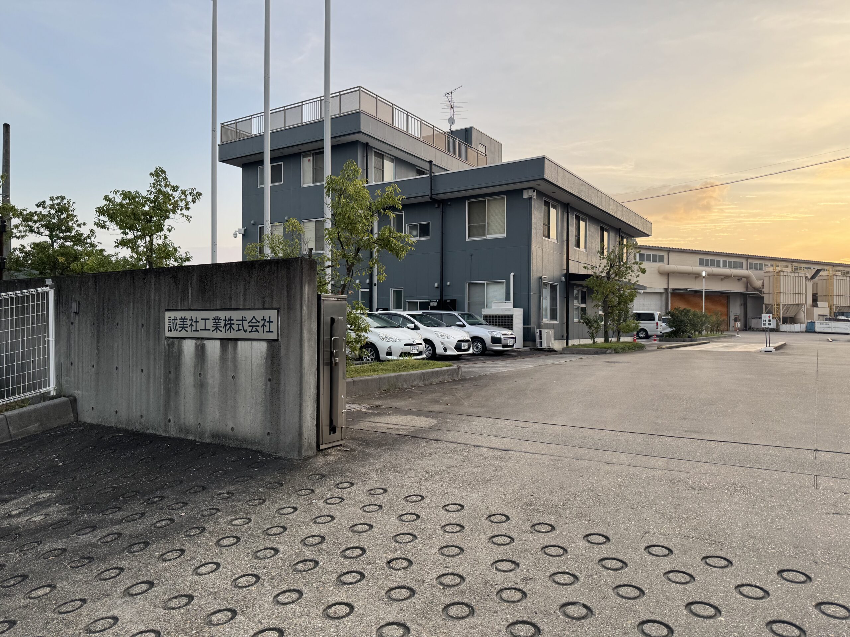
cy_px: 318
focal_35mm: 24
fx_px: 589
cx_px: 425
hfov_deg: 71.6
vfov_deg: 56.8
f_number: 1.78
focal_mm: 6.76
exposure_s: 1/553
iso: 80
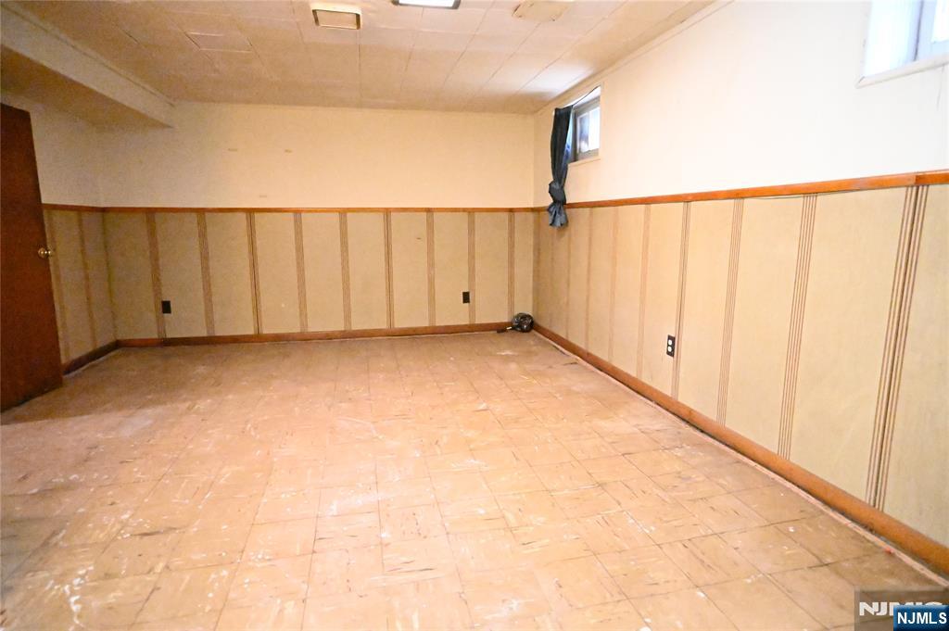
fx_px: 500
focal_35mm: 19
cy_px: 316
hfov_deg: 87.0
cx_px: 474
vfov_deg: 64.5
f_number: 1.6
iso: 25600
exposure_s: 1/400
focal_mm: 13
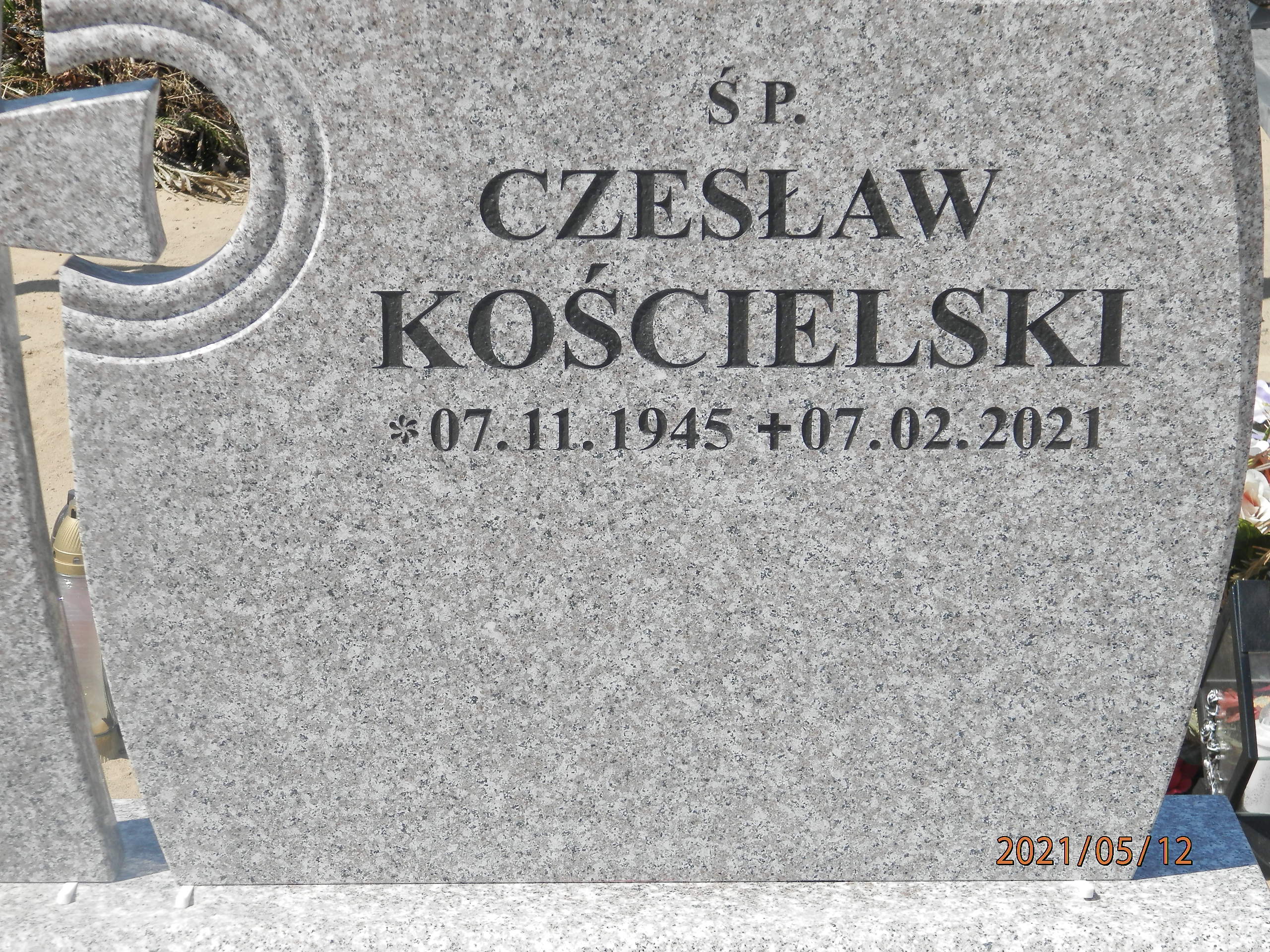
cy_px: 476
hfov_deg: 23.8
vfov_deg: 18.0
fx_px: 3008
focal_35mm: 82
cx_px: 635
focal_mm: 14.6
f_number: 4.2
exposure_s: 1/640
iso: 80
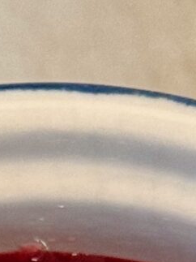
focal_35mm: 381
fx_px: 2878
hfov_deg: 3.9
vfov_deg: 5.0
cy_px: 726
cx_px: 68
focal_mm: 6.76
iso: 320
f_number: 1.78
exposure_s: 1/40
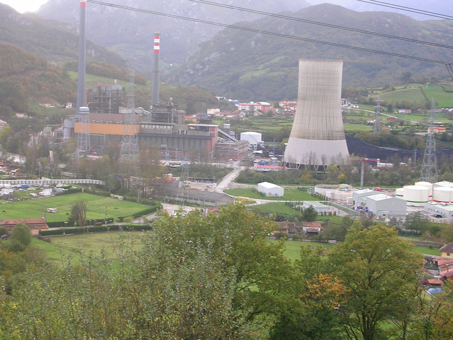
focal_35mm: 72
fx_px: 942
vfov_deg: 20.4
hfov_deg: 27.0
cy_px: 170
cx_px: 226
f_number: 3.7
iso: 50
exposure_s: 1/100
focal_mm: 10.9
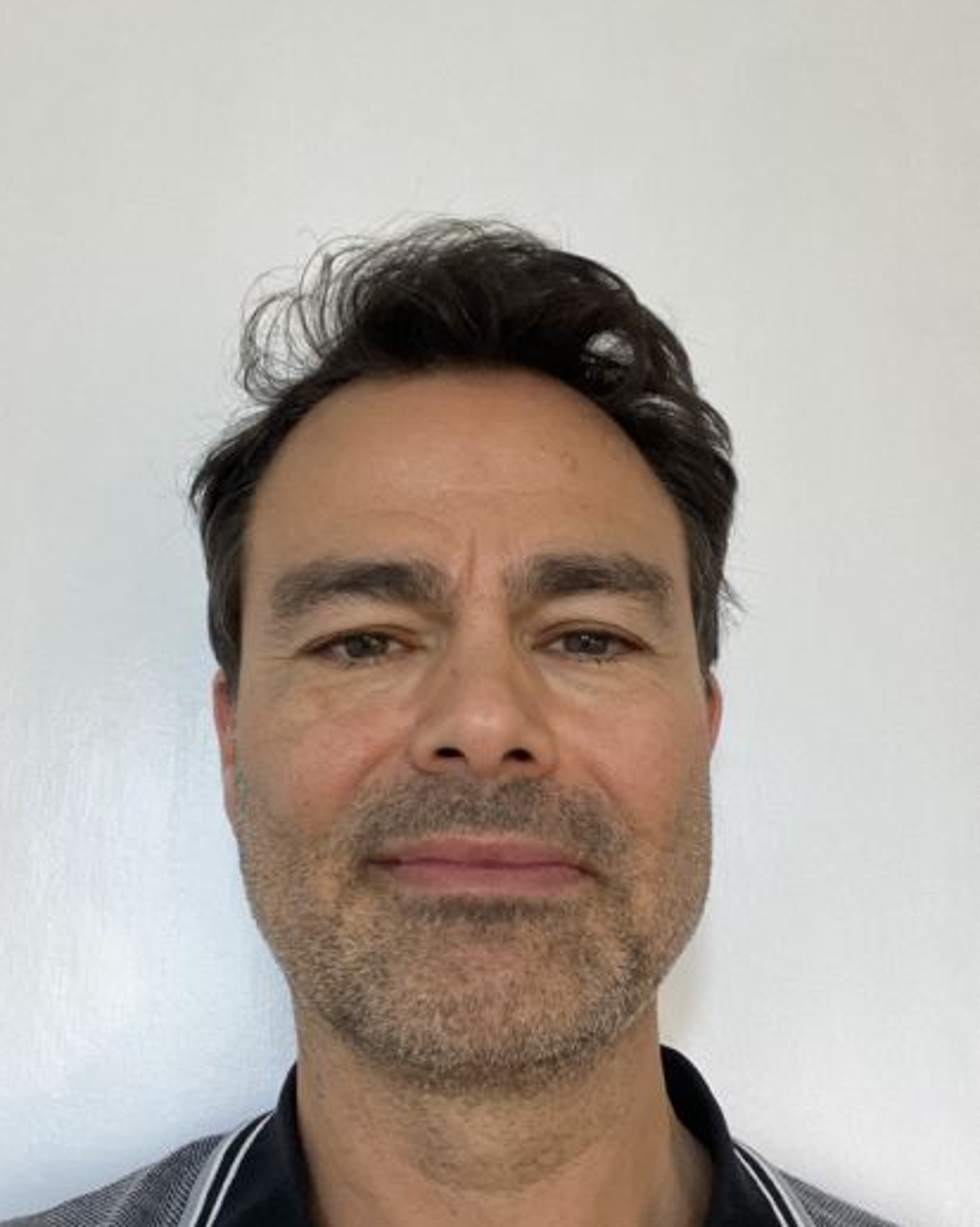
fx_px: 1234
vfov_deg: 52.8
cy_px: 660
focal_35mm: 34
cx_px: 448
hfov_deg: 43.3
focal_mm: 2.71
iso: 250
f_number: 2.2
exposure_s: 1/33
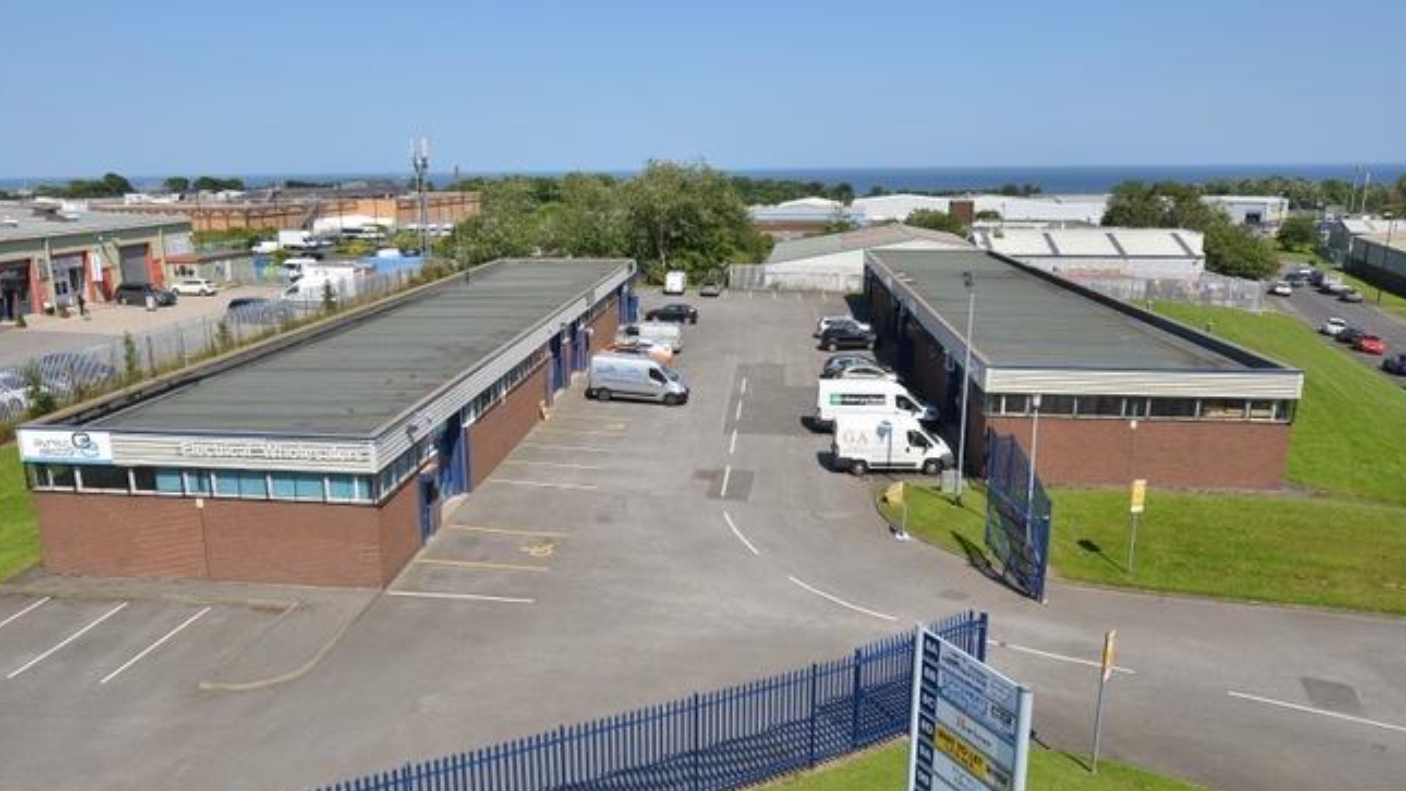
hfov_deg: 71.7
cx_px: 632
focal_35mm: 26
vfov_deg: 44.4
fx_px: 969
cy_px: 392
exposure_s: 1/250
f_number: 8
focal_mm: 20
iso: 100
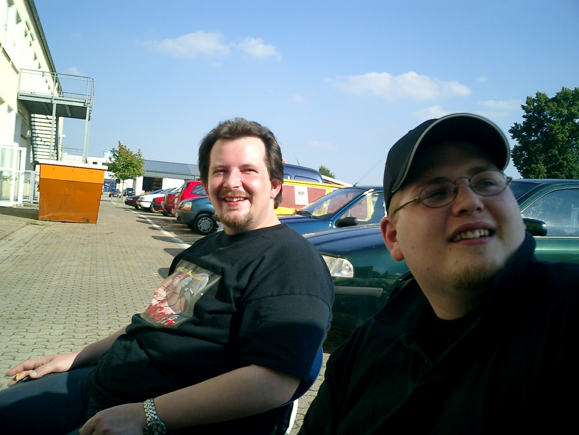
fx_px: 602
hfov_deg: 51.4
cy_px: 218
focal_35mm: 36
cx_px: 290
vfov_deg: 39.7
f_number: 3.2
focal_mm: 7.5
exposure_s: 1/1250
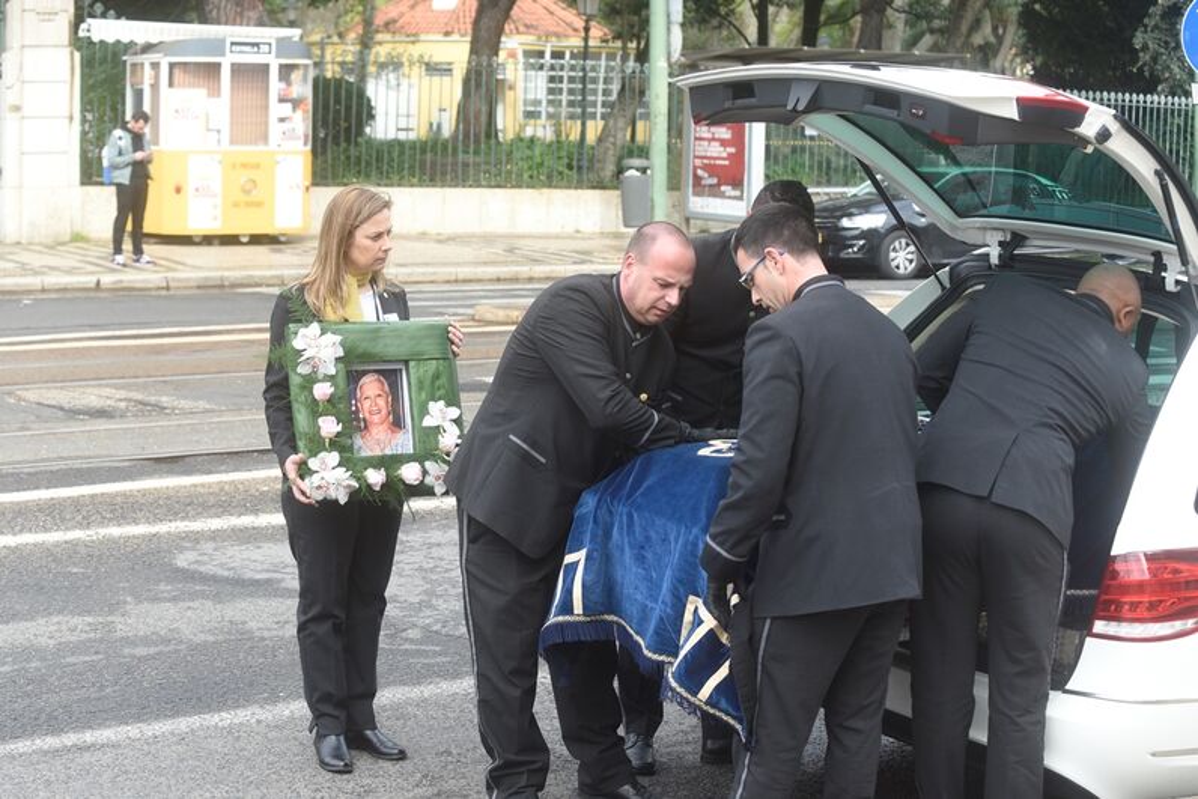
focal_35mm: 70
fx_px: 2330
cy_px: 400
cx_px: 599
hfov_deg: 28.8
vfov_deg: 19.5
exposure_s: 1/640
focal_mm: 70
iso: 800
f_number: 5.6
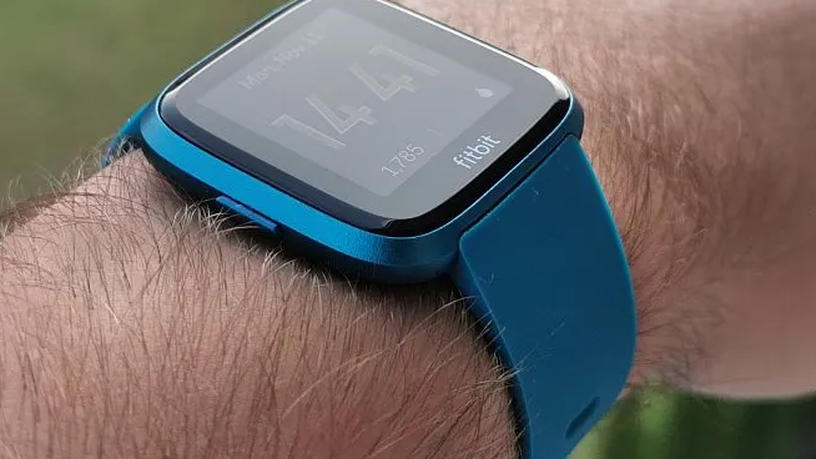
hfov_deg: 29.3
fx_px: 1558
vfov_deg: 16.7
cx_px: 336
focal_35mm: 72
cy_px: 162
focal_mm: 5.56
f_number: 1.6
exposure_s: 1/295
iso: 50
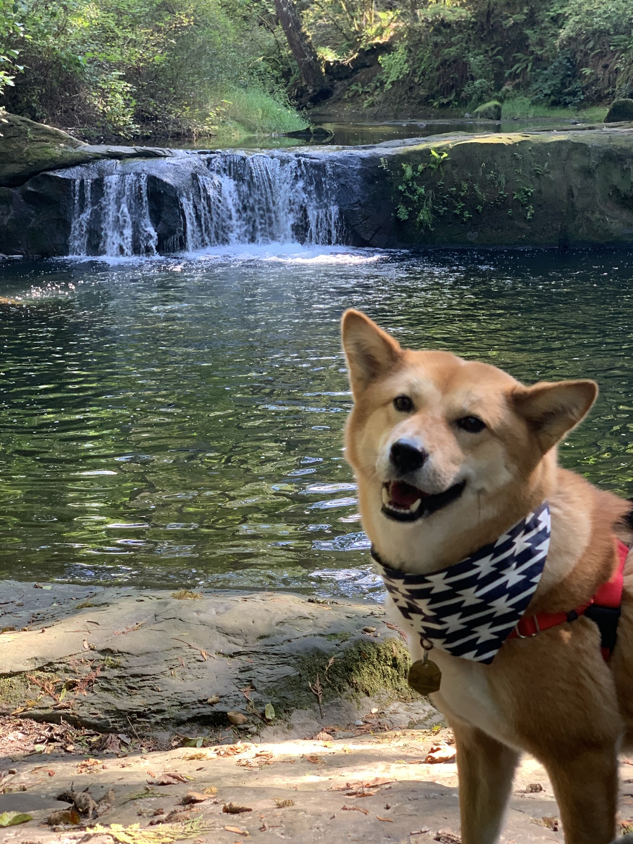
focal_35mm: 52
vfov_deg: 36.8
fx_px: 1268
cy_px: 422
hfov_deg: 28.0
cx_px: 316
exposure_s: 1/83
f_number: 2.4
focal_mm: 6
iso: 125
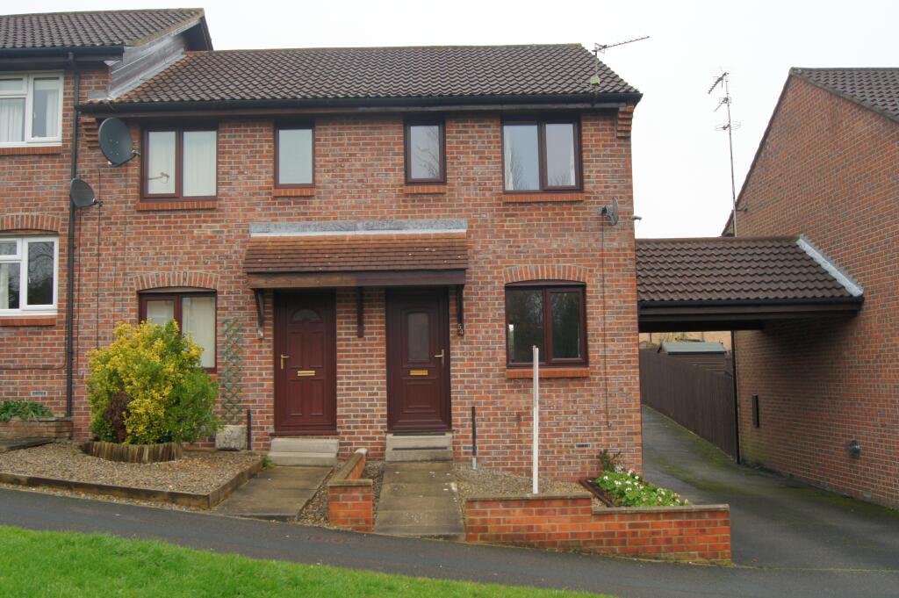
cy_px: 299
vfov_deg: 39.9
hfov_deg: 57.3
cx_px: 450
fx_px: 823
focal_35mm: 33
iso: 200
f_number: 6.3
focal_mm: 22
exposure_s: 1/60
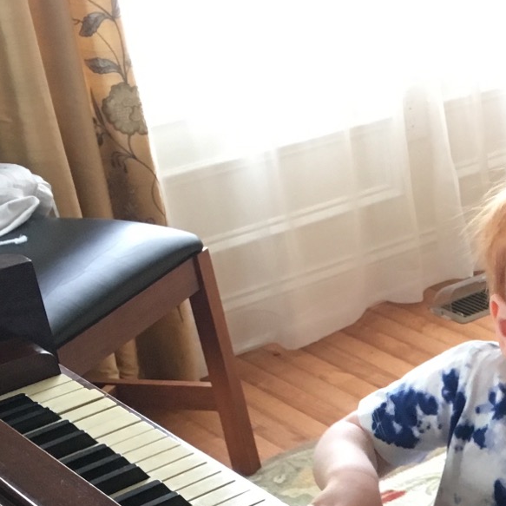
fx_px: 1455
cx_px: 604
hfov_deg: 18.7
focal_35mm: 88
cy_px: 613
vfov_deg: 18.6
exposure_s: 1/30
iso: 125
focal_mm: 4.15
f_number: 2.2
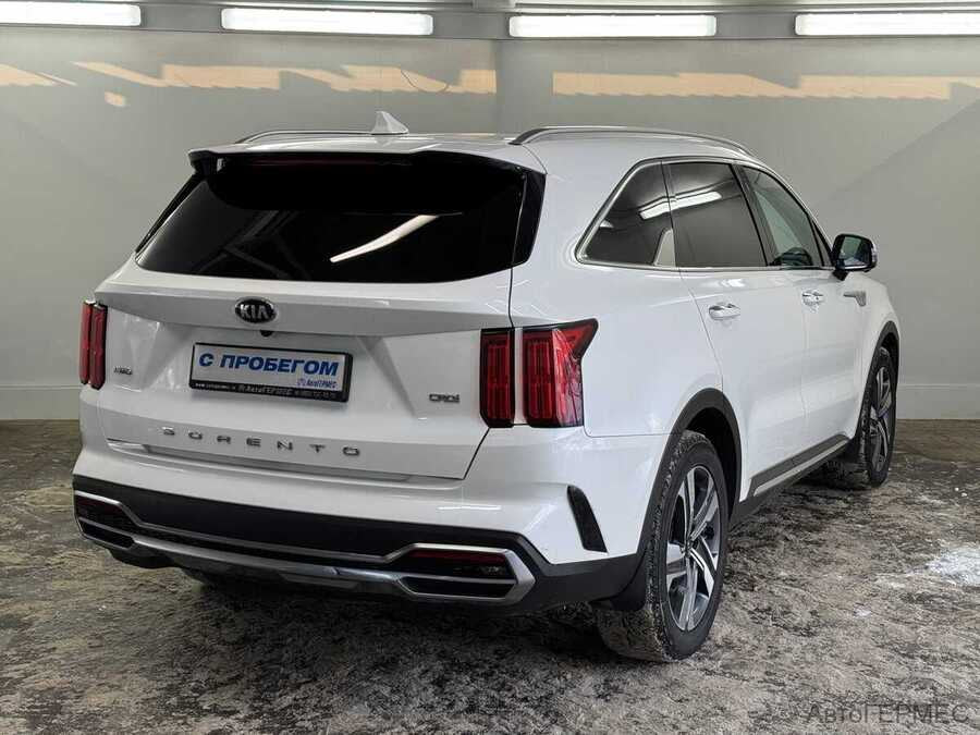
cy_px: 368
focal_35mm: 48
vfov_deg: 30.3
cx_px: 490
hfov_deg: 39.7
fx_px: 1359
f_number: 1.78
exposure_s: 1/251
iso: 64
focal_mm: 6.76
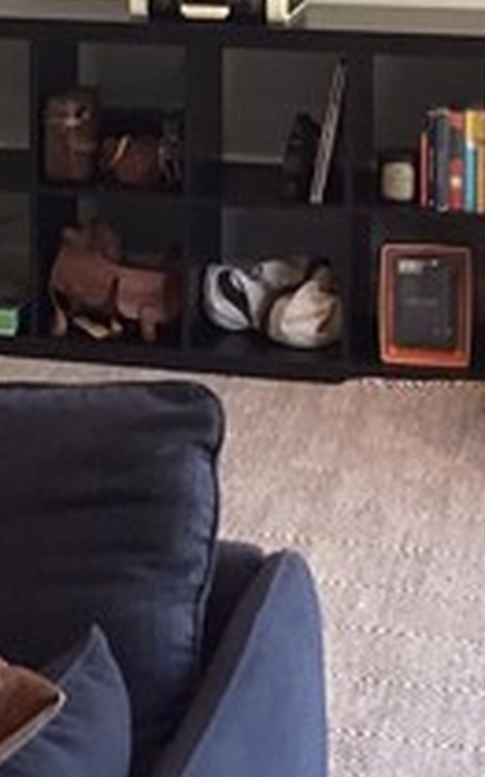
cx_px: 7
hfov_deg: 12.9
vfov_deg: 20.1
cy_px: -15
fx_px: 2118
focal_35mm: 100
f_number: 2.4
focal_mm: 3.3
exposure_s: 1/60
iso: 160
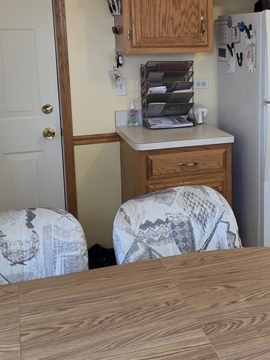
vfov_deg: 39.2
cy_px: 120
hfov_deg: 29.1
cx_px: 239
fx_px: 500
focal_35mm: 48
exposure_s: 1/120
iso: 200
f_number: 1.4
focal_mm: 6.5
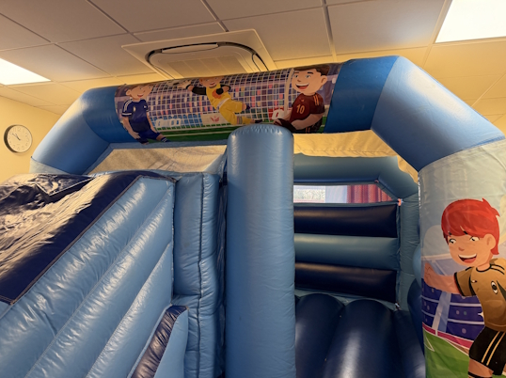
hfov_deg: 71.7
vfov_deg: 56.7
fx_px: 350
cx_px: 253
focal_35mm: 24
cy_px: 189
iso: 200
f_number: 1.78
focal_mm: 6.76
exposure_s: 1/50
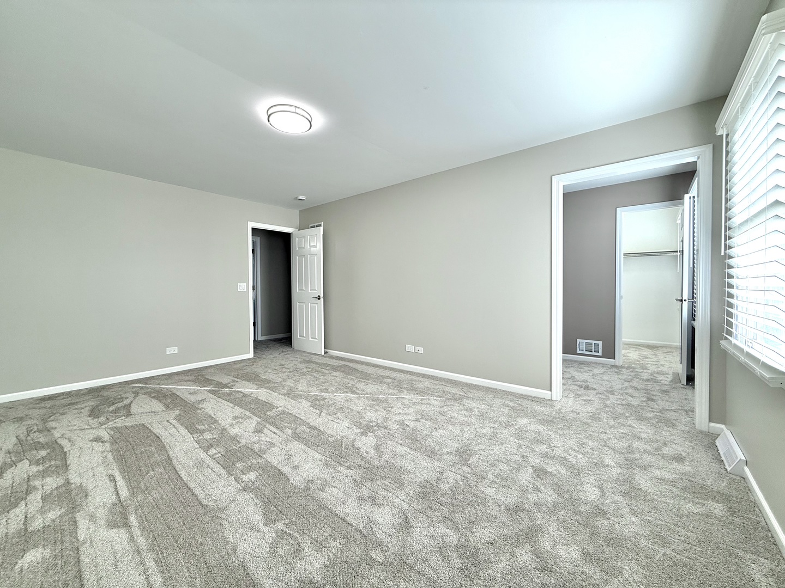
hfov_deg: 102.1
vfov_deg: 85.7
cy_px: 294
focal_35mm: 14
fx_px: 317
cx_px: 392
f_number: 2.2
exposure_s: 1/99
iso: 64
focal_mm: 2.22
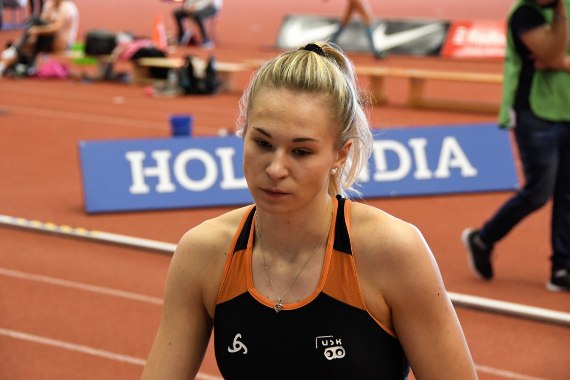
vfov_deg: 12.2
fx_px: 1773
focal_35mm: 112
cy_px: 190
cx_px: 285
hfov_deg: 18.3
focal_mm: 75
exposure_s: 1/200
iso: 2500
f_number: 5
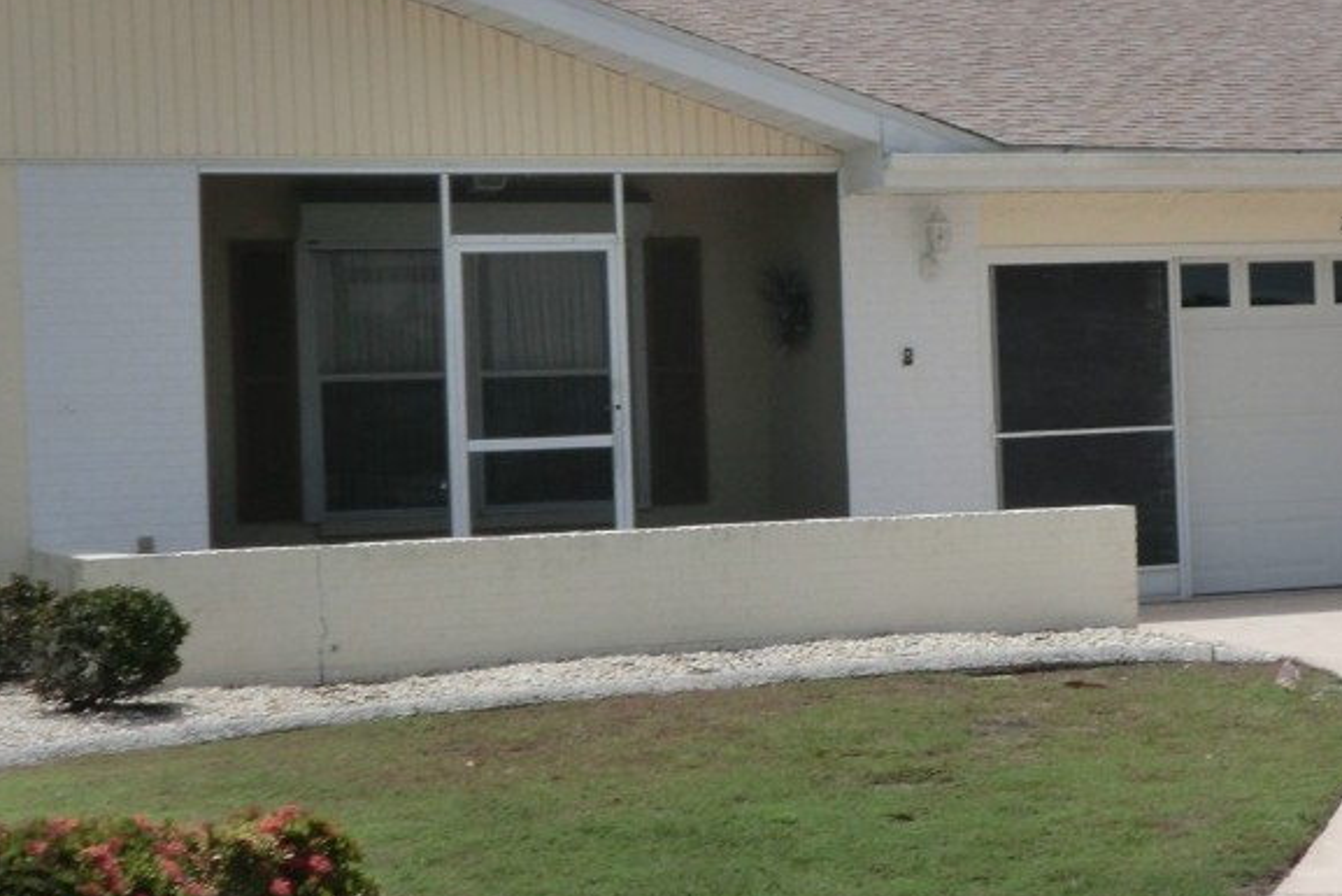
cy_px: 391
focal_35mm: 83
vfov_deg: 16.5
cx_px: 947
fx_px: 3095
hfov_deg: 24.3
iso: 50
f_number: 10.8
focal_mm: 8.2
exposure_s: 1/200
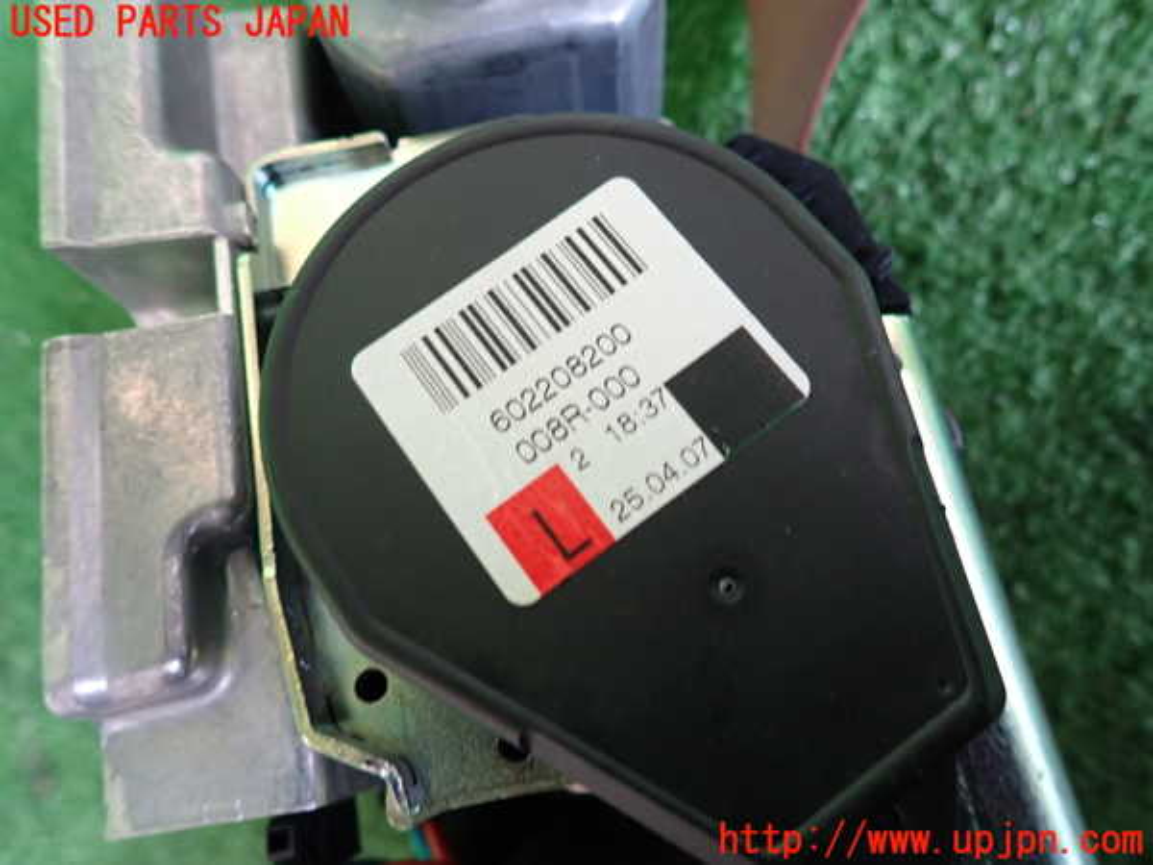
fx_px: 833
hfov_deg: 69.4
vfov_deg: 54.9
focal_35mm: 25
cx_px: 576
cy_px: 432
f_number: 2
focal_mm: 4.5
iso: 250
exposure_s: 1/30
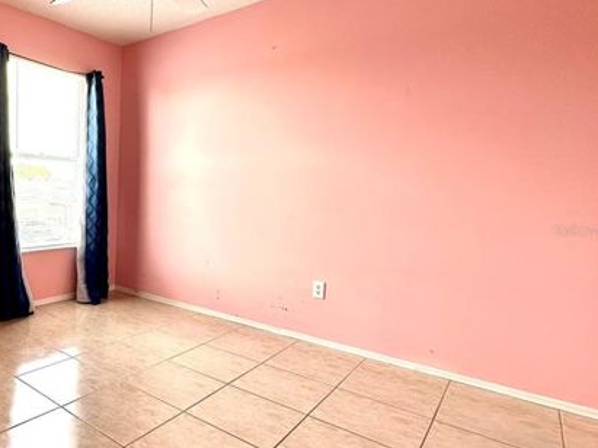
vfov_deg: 56.8
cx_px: 101
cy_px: 230
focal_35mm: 24
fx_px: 414
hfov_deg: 63.9
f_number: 2.2
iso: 80
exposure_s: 1/99
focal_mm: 2.22
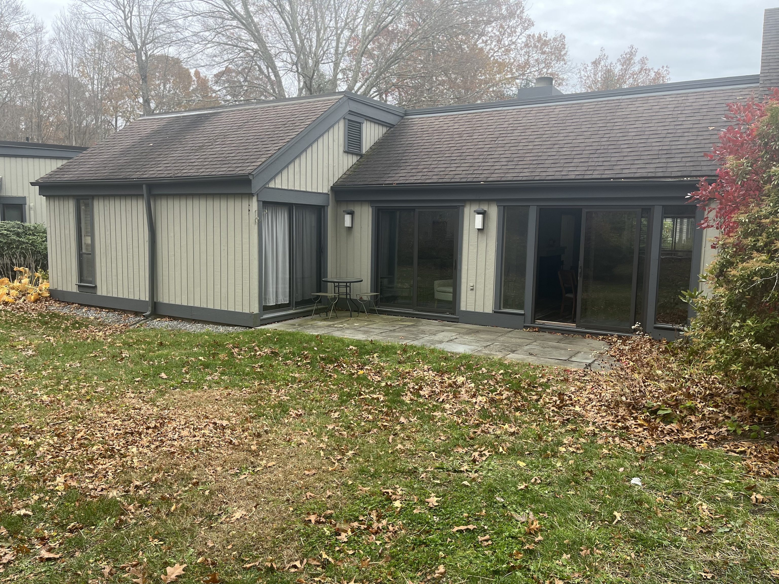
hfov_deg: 67.3
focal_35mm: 26
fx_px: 585
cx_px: 390
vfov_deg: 53.1
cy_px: 292
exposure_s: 1/209
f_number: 1.6
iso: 40
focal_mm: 5.1
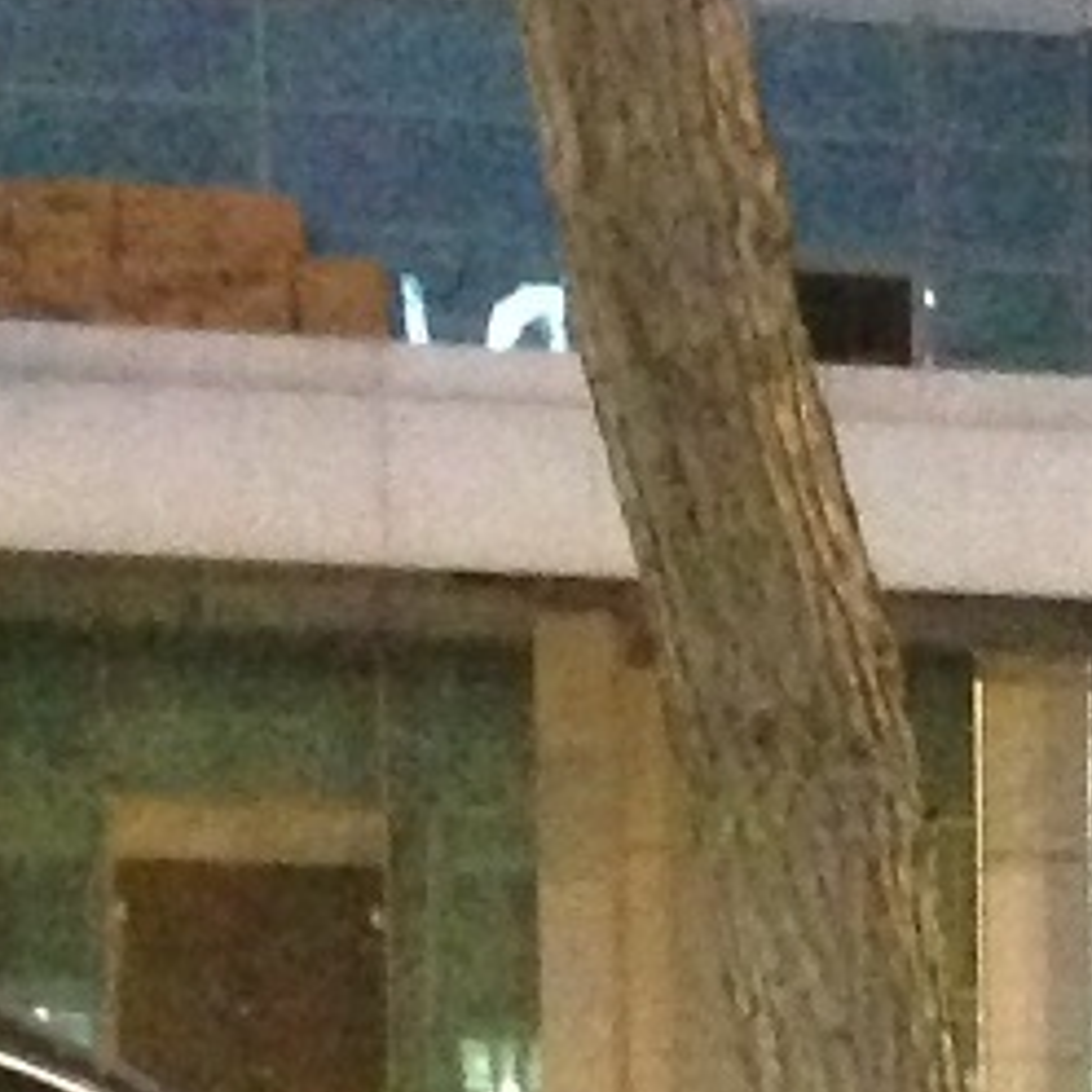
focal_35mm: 188
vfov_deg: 8.8
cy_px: 2184
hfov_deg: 8.6
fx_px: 6710
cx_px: 2409
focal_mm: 4.13
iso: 800
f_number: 2.4
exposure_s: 1/15
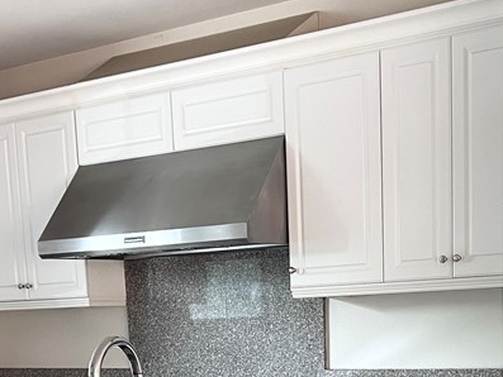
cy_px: 462
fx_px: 974
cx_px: 255
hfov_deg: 29.0
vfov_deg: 20.4
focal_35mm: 67
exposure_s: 1/60
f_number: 1.5
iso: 125
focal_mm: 5.7
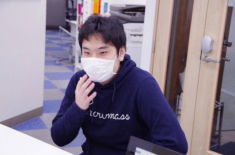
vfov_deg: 18.8
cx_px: 118
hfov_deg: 28.1
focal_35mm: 72
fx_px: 469
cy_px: 78
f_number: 4.5
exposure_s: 1/100
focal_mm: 48
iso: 1600
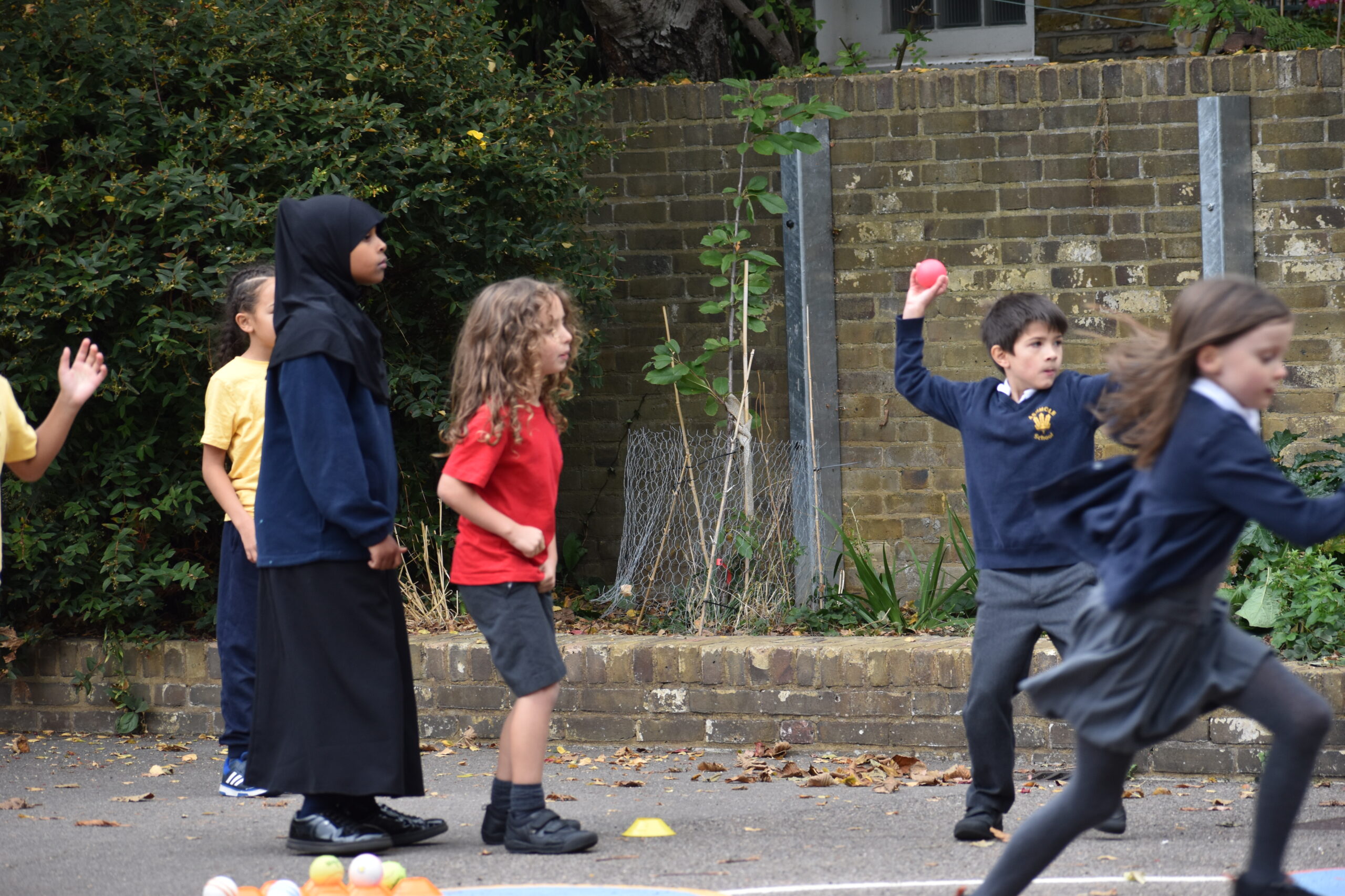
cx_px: 672
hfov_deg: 12.2
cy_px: 448
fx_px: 6277
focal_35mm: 168
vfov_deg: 8.2
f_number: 5
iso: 400
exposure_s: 1/250
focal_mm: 112
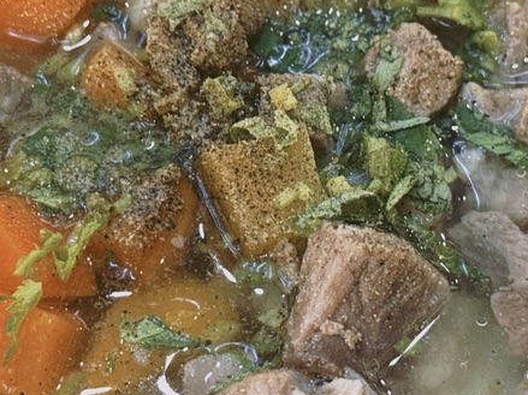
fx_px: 1708
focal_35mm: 112
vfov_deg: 13.2
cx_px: 269
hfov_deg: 17.6
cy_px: 140
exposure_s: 1/55
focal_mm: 6.76
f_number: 1.78
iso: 250
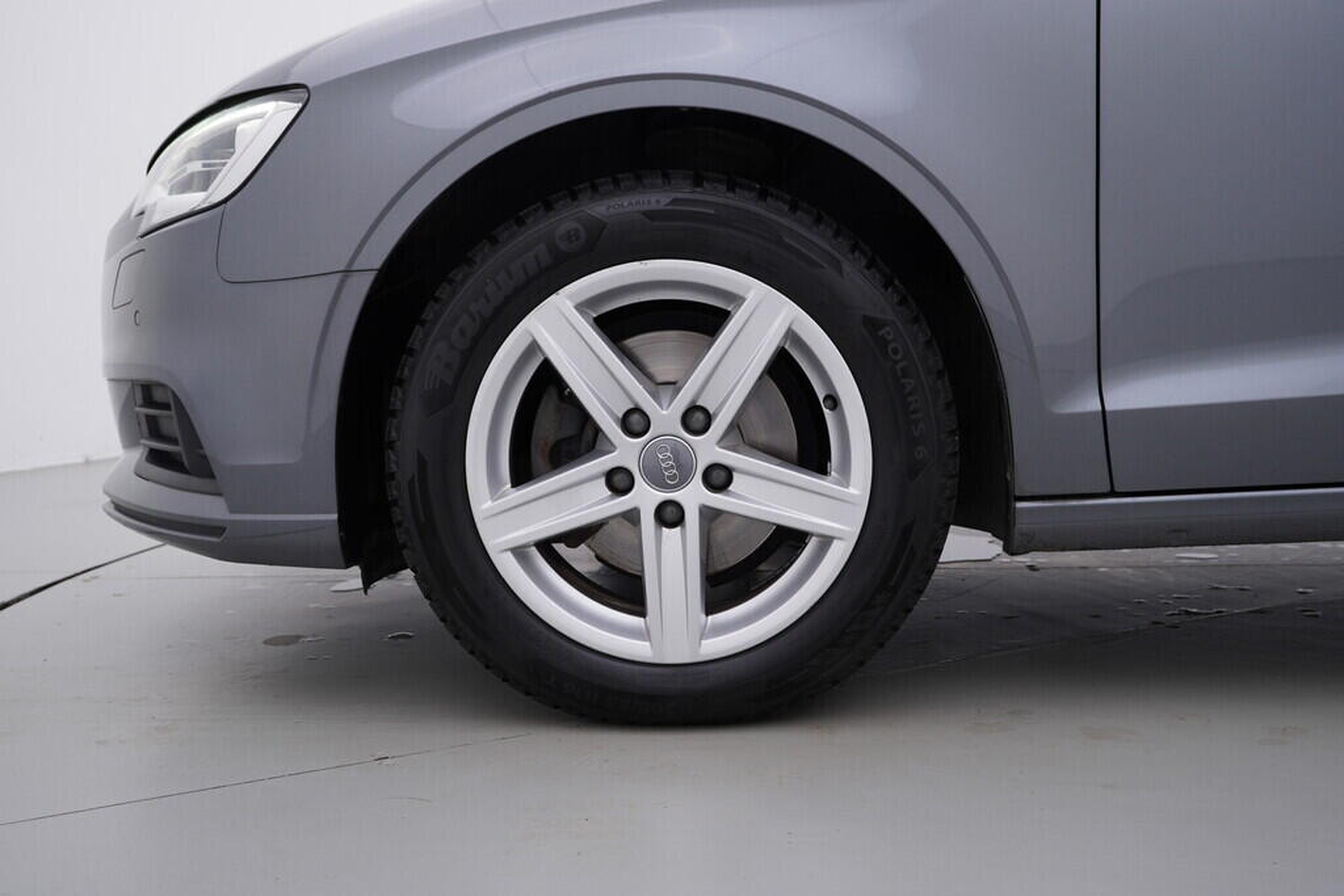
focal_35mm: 36
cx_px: 672
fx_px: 1344
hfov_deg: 53.1
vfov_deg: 36.9
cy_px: 448
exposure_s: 1/80
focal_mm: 24
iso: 125
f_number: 4
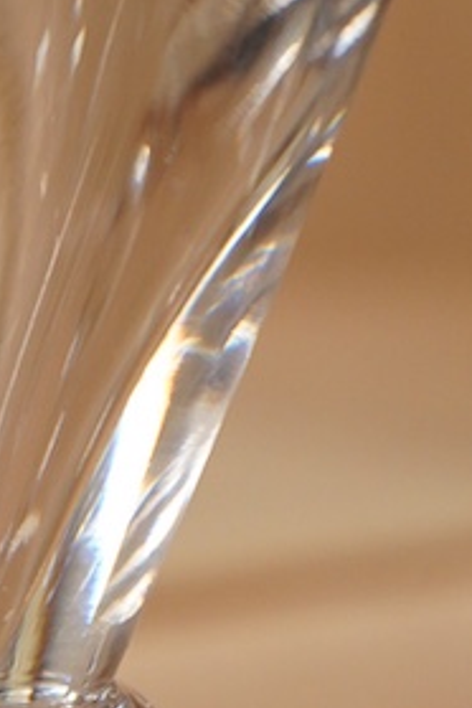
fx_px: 2851
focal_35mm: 145
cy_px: 832
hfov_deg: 9.3
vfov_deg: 13.8
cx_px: -150
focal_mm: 30
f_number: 8
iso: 1250
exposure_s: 1/125
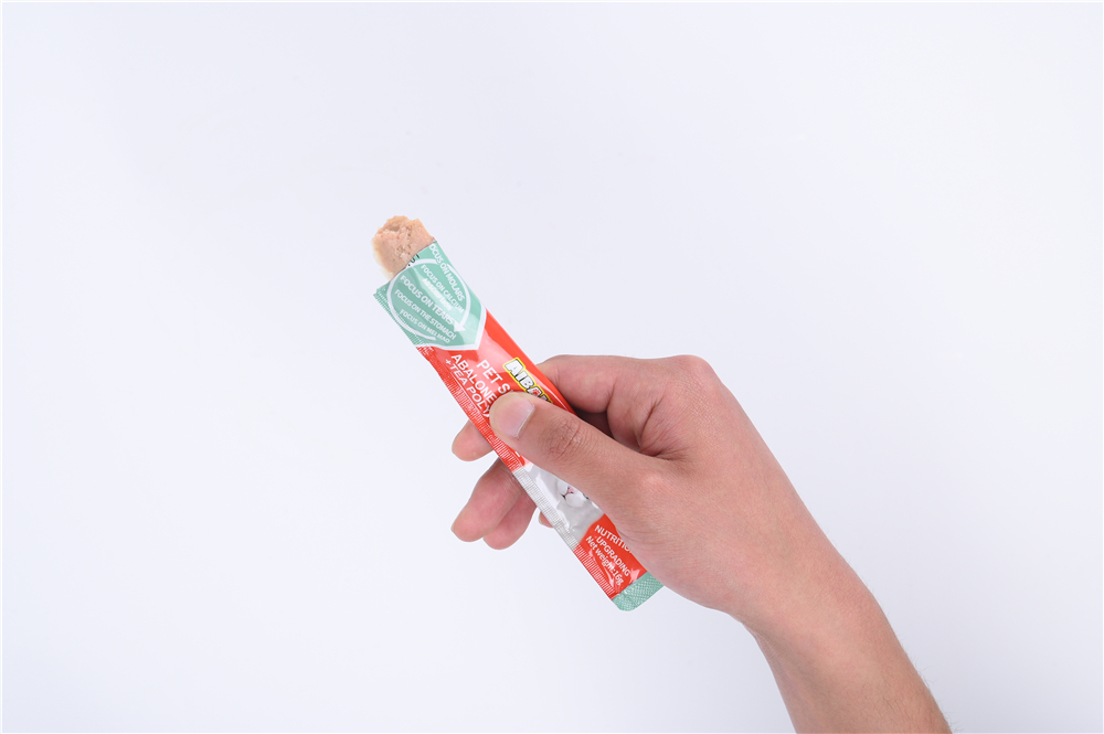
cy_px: 367
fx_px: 3677
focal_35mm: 120
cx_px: 552
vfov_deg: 11.4
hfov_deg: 17.1
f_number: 11
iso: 125
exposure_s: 1/125
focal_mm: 120
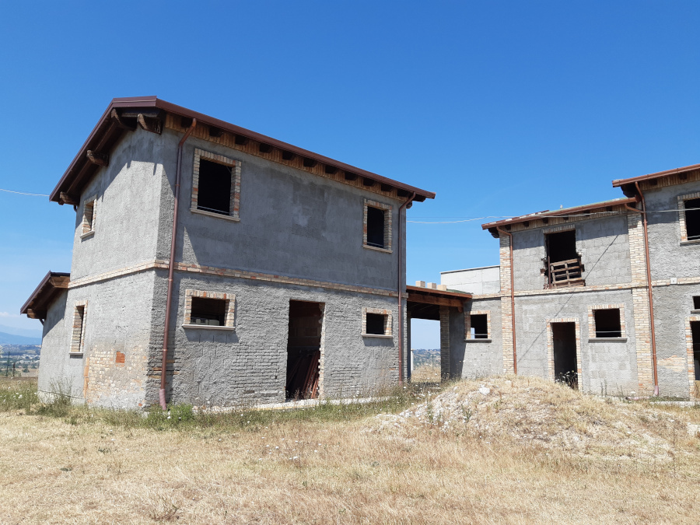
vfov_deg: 53.1
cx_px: 350
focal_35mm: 26
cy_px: 262
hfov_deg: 67.3
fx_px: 526
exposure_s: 1/1661
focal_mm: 3.92
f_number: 1.7
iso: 40
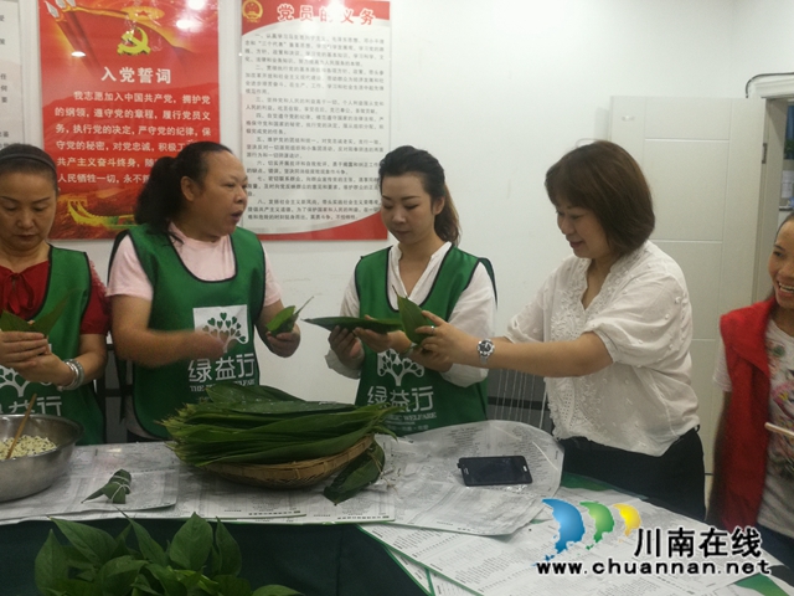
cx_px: 397
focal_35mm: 37
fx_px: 849
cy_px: 298
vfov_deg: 38.7
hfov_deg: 50.1
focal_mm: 3.95
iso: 400
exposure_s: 1/33.3
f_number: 2.2
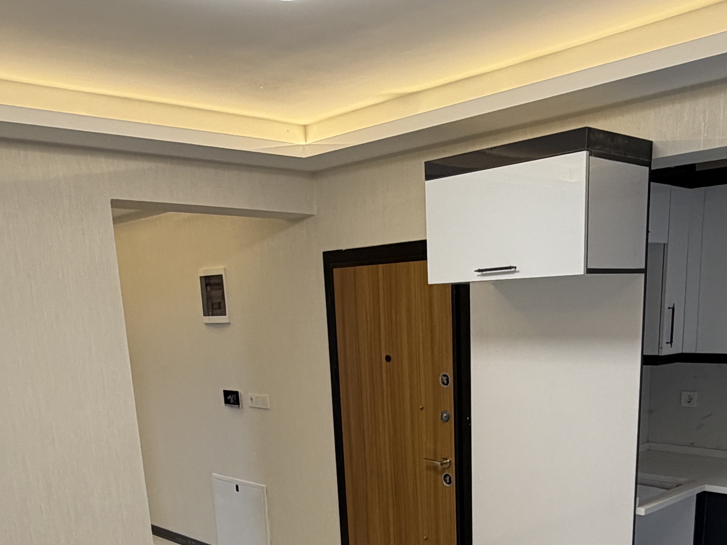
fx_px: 798
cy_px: 521
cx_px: 406
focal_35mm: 38
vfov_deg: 34.9
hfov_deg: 48.9
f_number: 2.2
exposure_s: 1/100
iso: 160
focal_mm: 2.22
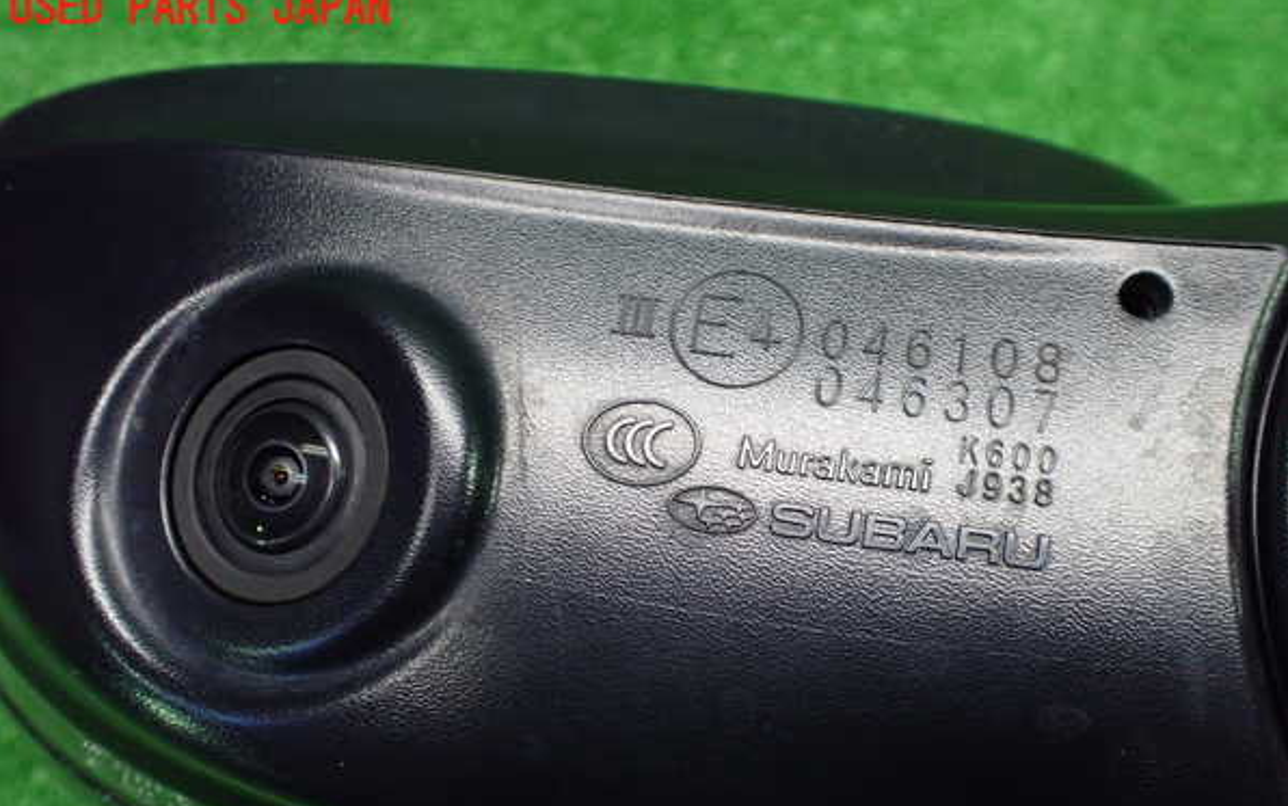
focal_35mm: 32
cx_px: 646
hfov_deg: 59.6
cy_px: 469
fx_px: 1124
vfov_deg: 39.4
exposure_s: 1/100
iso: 800
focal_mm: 5.4
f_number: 2.3
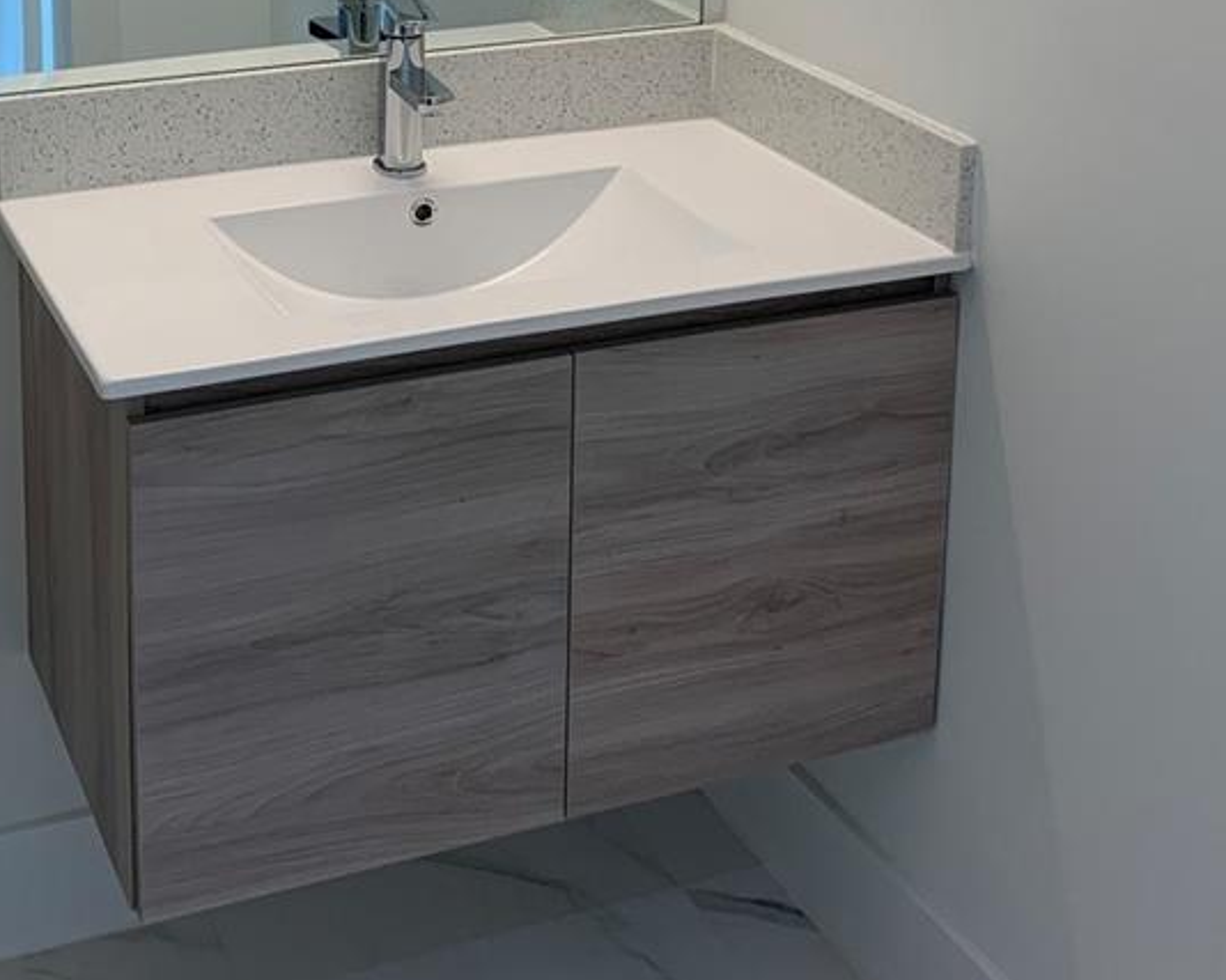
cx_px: 406
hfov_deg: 32.7
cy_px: -30
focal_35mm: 57
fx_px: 2068
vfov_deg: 25.2
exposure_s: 1/120
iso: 80
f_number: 1.8
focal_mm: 4.25
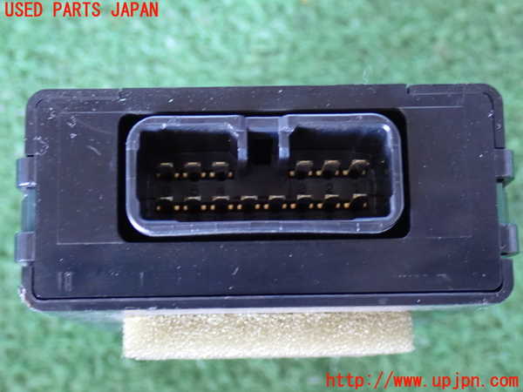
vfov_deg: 21.9
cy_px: 196
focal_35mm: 67
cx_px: 262
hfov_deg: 29.0
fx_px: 1012
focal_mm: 11.88
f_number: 3.8
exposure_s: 1/15
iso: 1250
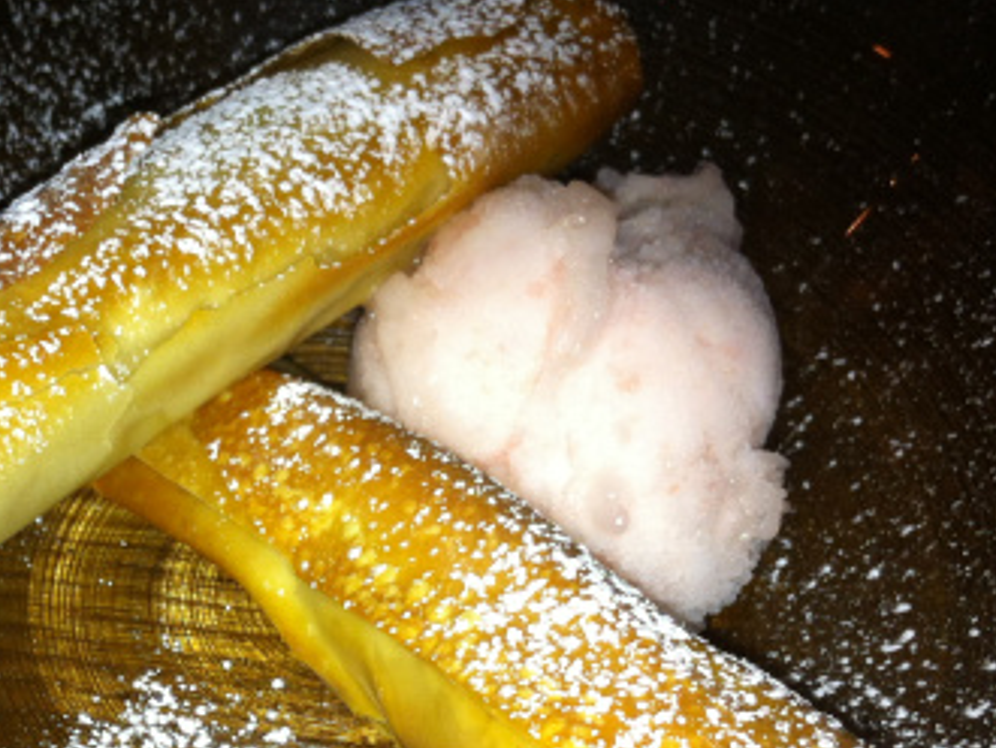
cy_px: 605
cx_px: 254
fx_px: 1872
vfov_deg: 22.3
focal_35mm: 65
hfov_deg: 29.4
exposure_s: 1/49
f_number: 2.8
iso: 80
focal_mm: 3.85
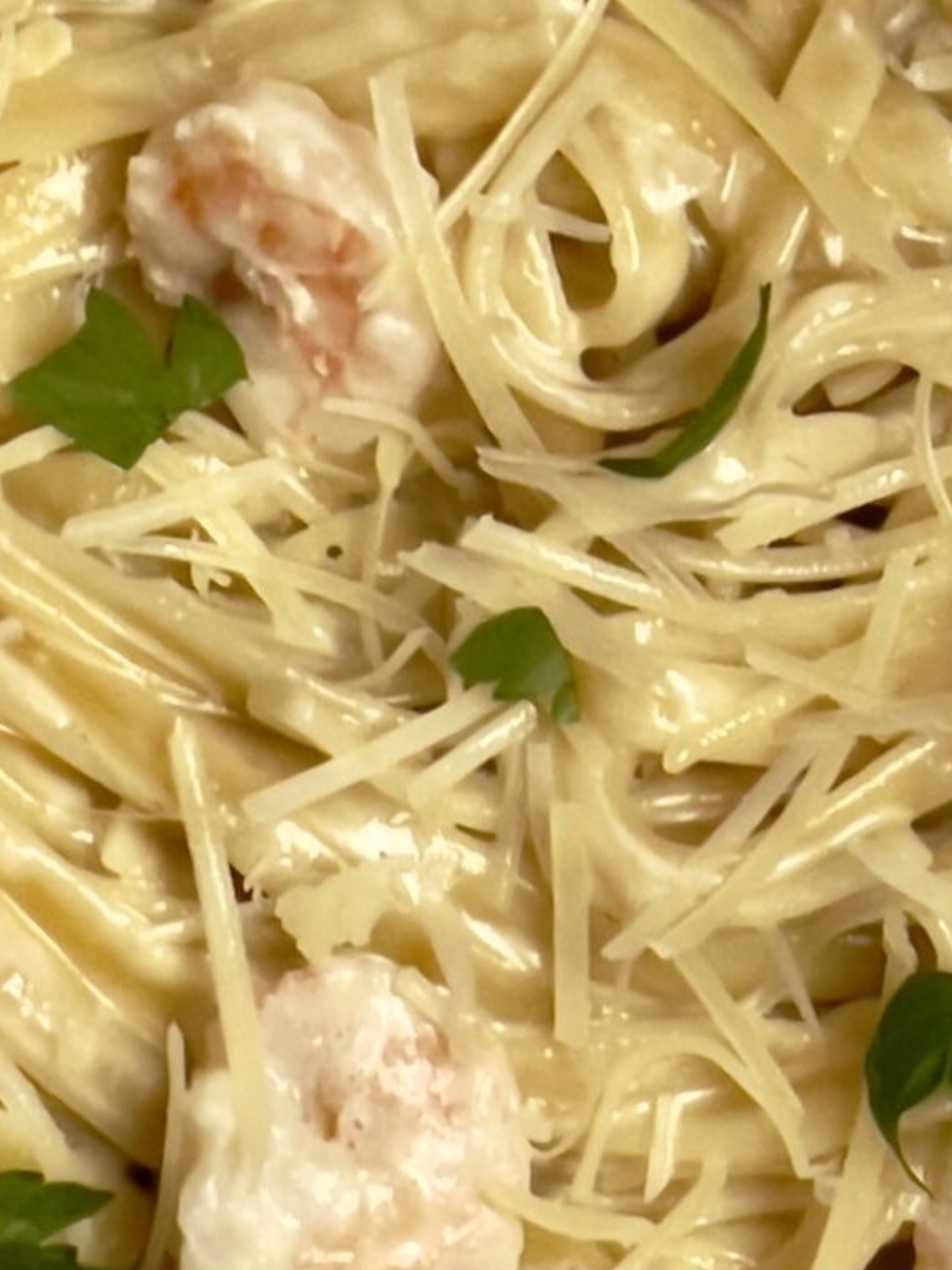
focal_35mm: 105
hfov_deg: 13.9
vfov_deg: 18.3
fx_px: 3849
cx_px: 42
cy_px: 1225
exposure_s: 1/60
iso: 125
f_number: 2
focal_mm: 6
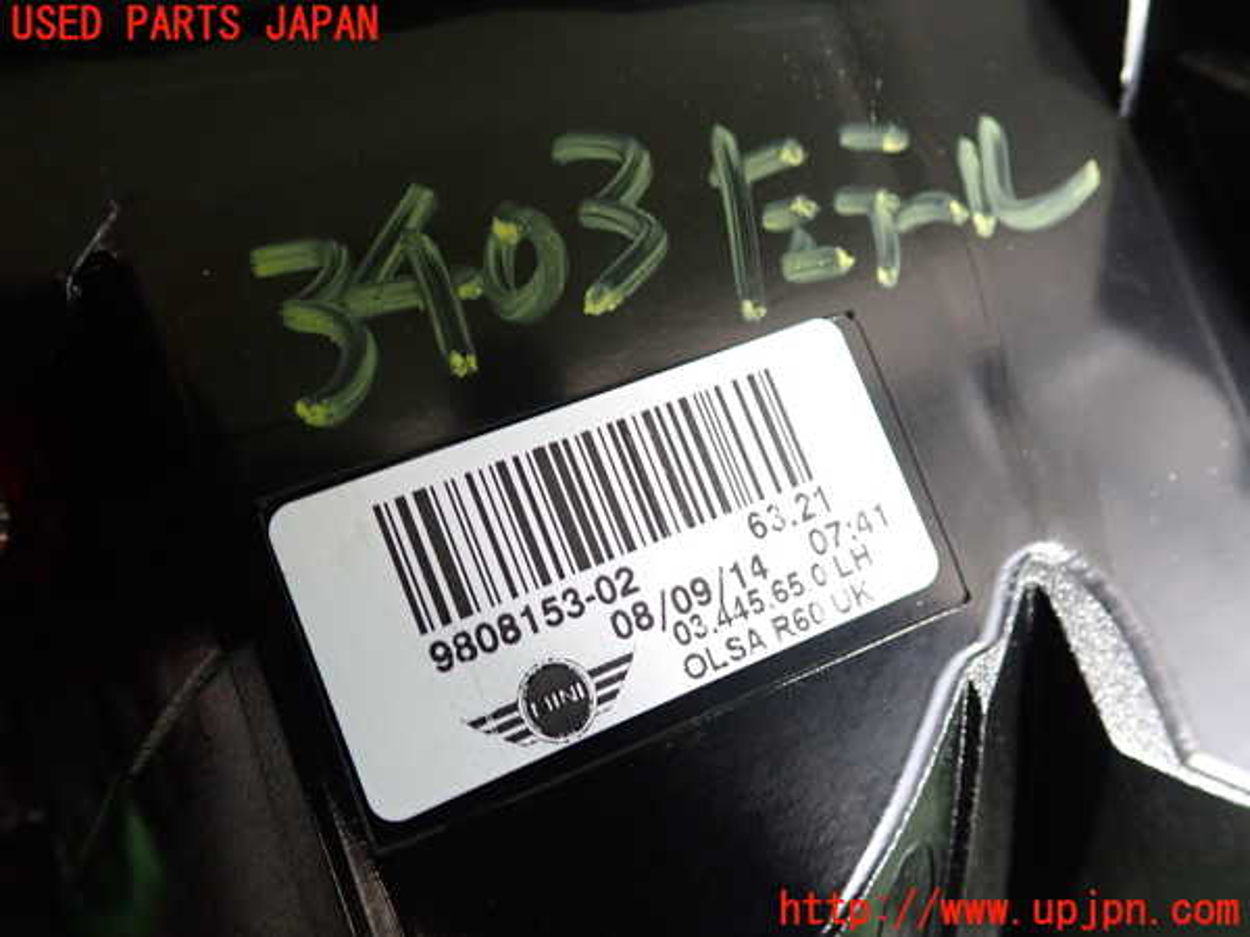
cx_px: 625
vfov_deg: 46.8
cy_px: 468
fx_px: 1083
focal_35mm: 30
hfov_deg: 60.0
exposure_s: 1/30
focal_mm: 5.4
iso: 400
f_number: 2.3
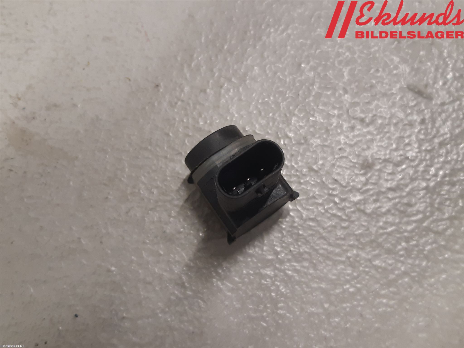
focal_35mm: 26
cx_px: 232
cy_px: 174
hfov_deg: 67.3
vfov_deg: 53.1
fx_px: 349
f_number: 1.7
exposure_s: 1/50
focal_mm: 3.93
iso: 125
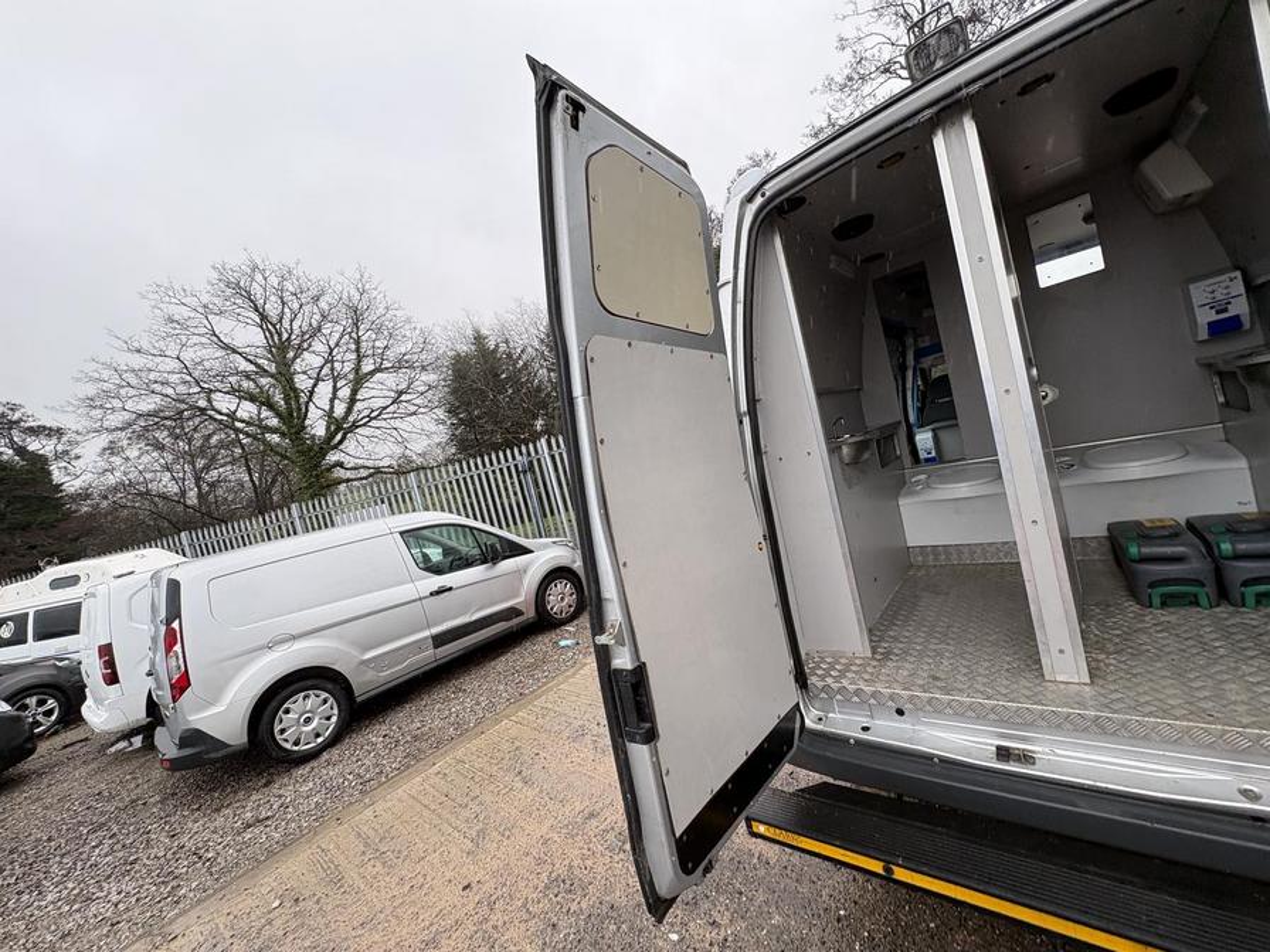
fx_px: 514
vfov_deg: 85.7
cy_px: 476
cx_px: 635
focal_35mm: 14
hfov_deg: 102.1
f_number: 2.2
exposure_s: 1/99
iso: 40
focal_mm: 2.22
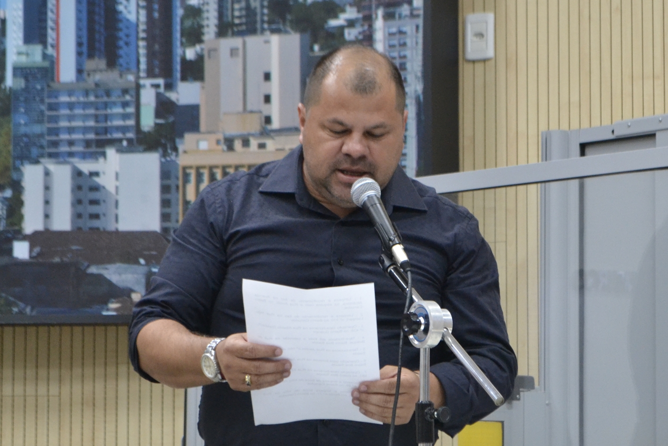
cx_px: 334
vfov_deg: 16.6
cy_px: 223
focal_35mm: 82
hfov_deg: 24.6
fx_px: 1532
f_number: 5.6
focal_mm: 55
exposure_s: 1/25
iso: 1600
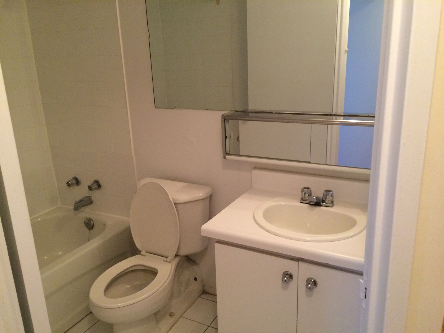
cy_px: 166
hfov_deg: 61.7
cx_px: 222
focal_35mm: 29
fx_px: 372
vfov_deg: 48.2
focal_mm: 4.15
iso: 200
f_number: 2.2
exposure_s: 1/30
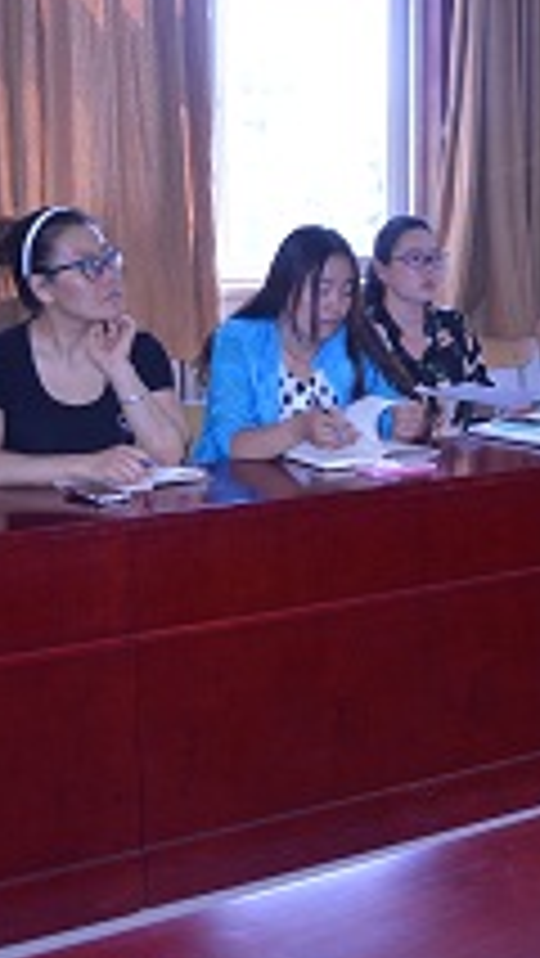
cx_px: 634
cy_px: 333
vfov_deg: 34.6
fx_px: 1526
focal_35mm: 60
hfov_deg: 19.0
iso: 200
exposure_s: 1/60
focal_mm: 18
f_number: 3.5
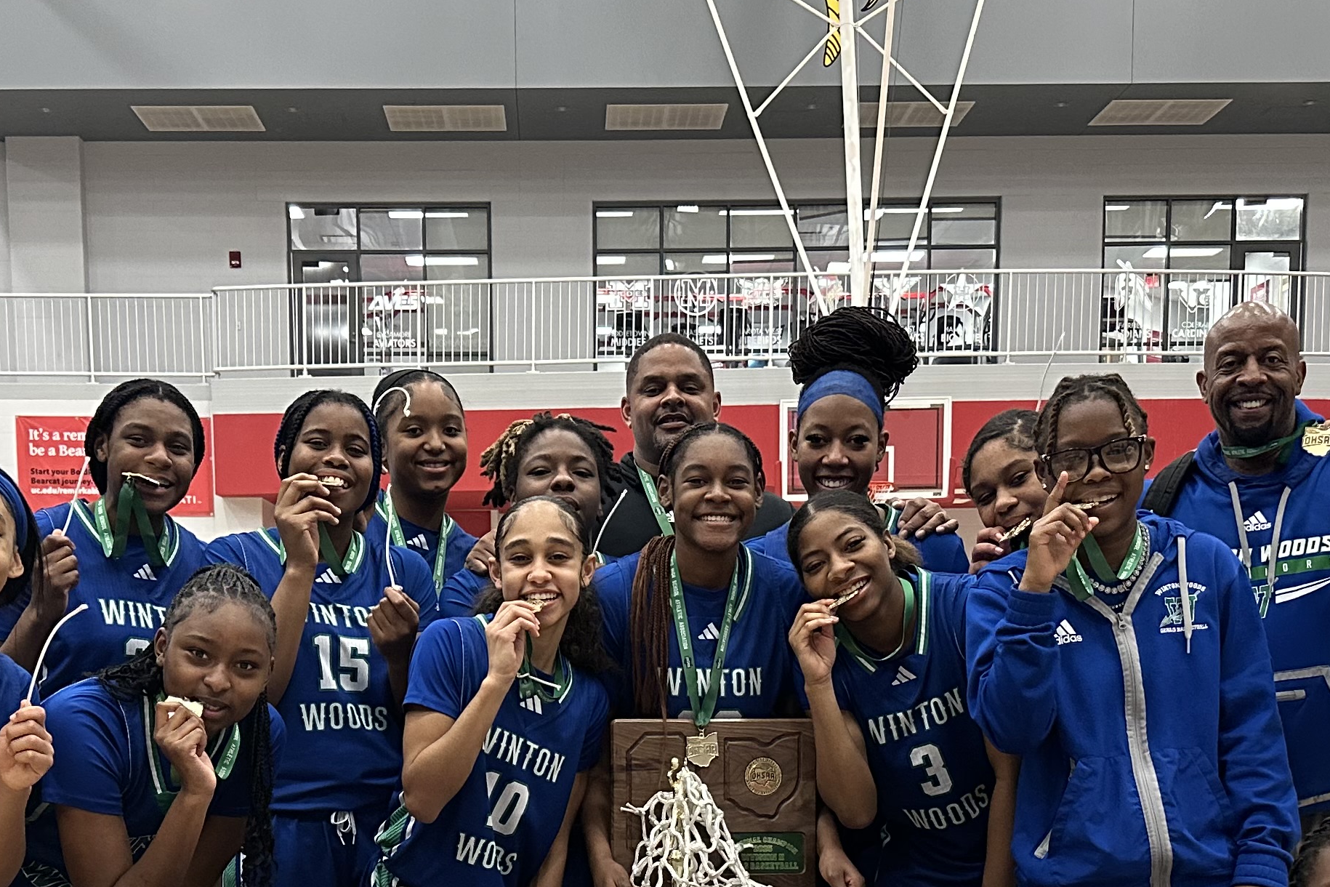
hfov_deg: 36.2
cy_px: 917
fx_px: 2032
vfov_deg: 23.4
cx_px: 584
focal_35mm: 55
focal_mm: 6.86
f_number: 1.78
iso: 400
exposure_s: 1/60
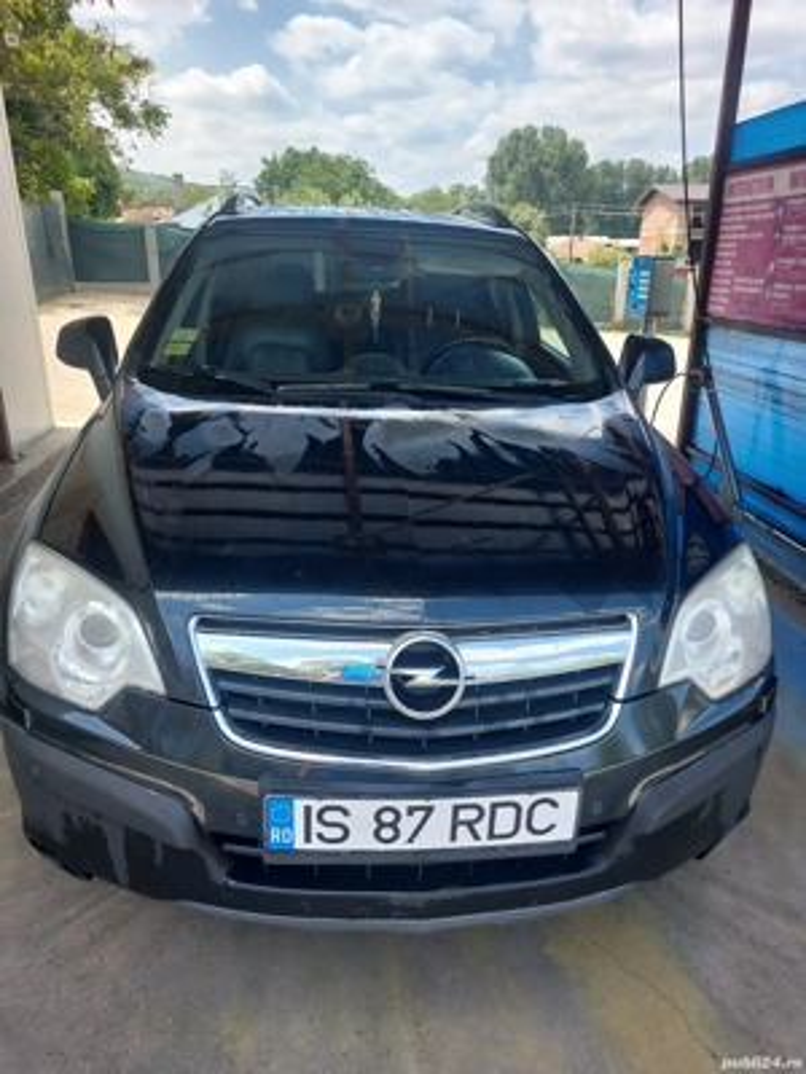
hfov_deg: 54.9
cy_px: 537
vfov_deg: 69.4
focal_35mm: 25
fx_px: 776
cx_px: 403
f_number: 1.8
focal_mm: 5.23
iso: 25
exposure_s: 1/232
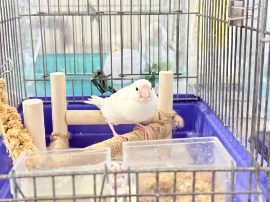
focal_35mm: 52
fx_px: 406
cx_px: 135
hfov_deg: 36.8
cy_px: 101
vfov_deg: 28.0
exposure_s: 1/50
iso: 50
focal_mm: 5.96
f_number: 1.6
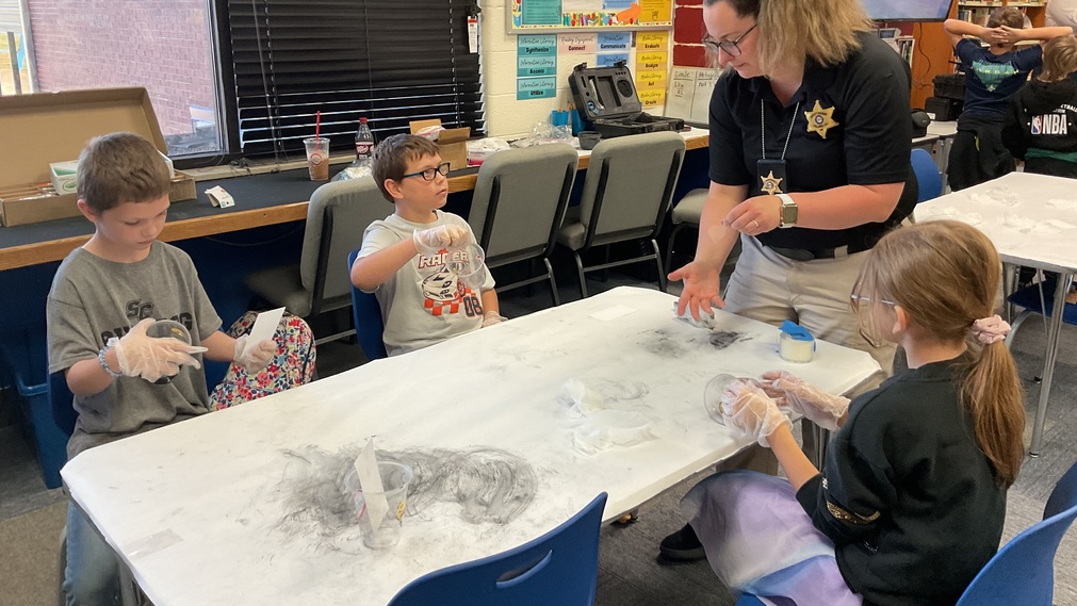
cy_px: 243
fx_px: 914
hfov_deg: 61.0
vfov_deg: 36.6
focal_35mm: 32
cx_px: 544
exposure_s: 1/60
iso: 80
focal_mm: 3
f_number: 1.8
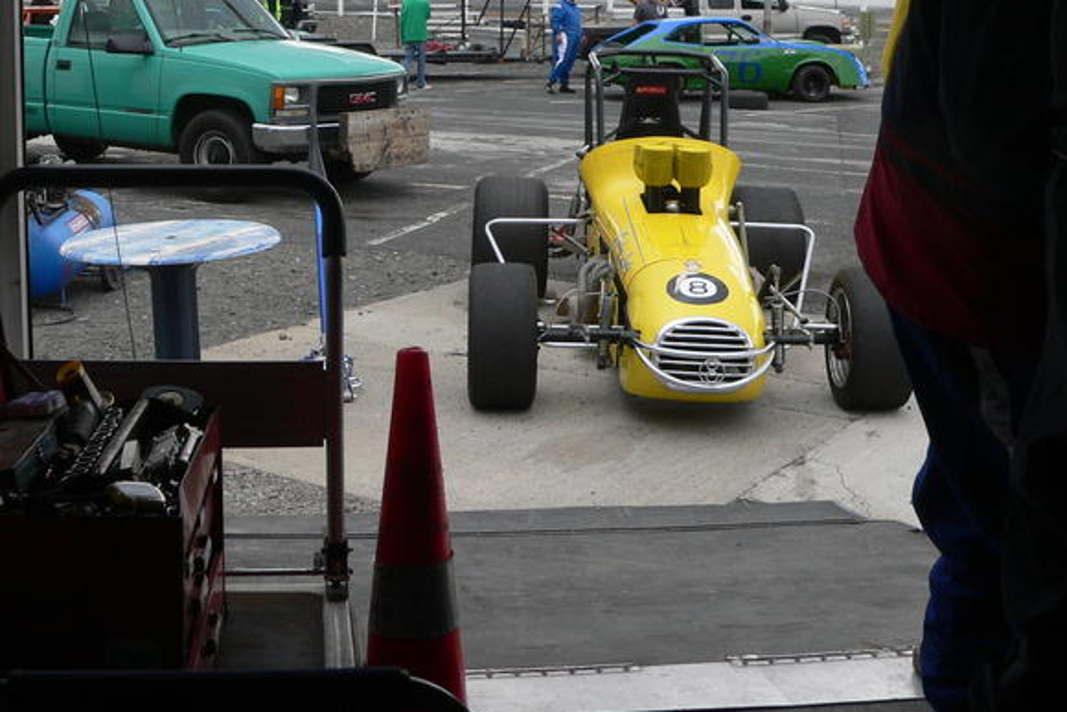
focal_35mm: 51
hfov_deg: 38.8
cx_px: 491
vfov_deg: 26.3
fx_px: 1512
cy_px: 209
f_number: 2.8
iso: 100
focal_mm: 6
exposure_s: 1/400
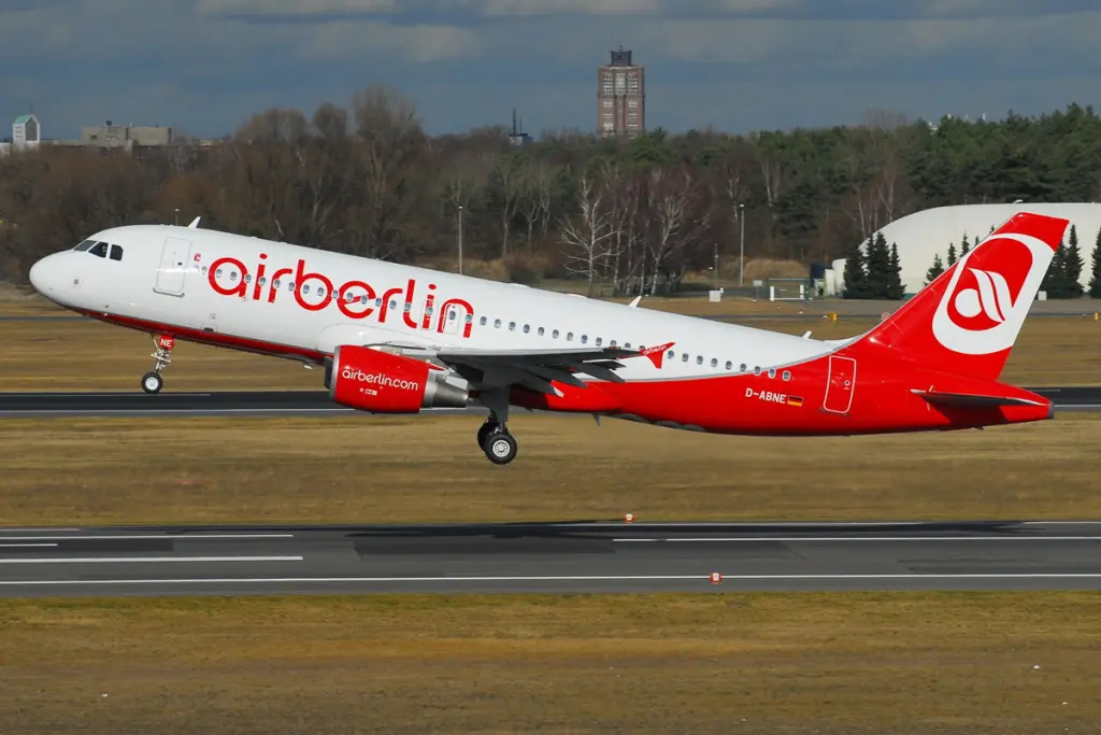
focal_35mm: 232
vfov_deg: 5.9
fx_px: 7111
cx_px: 550
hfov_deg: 8.9
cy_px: 368
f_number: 8
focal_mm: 155
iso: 200
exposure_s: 1/1000
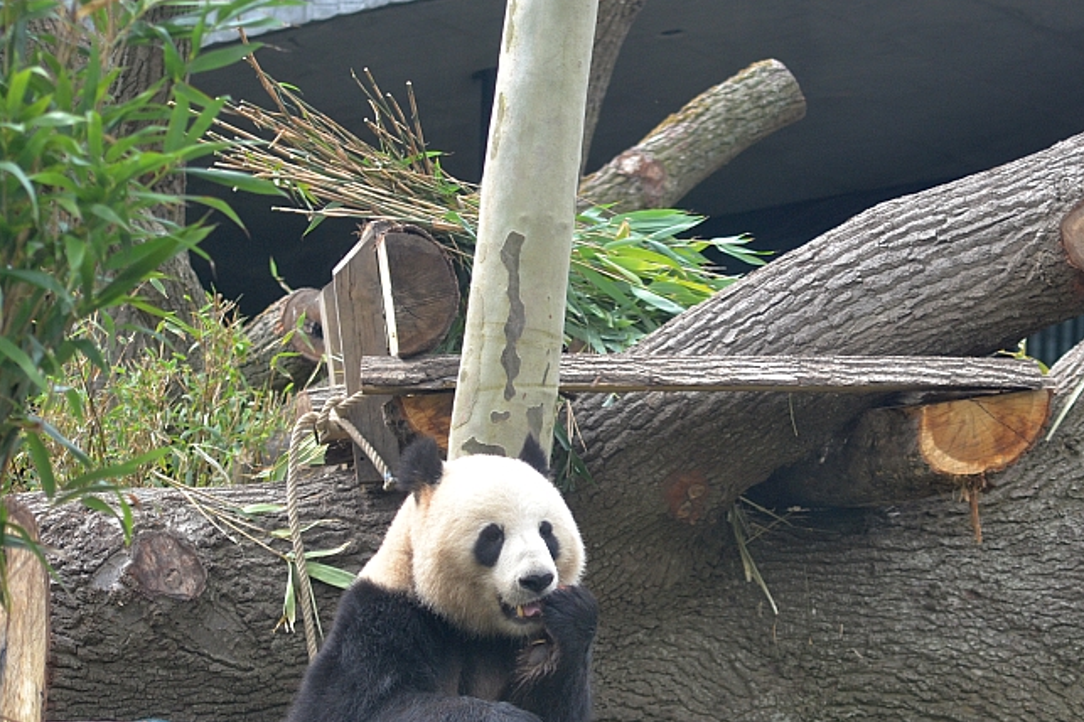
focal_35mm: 215
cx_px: 669
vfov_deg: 6.4
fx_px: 6470
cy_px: 462
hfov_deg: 9.6
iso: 400
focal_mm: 100
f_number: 4.2
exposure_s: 1/320
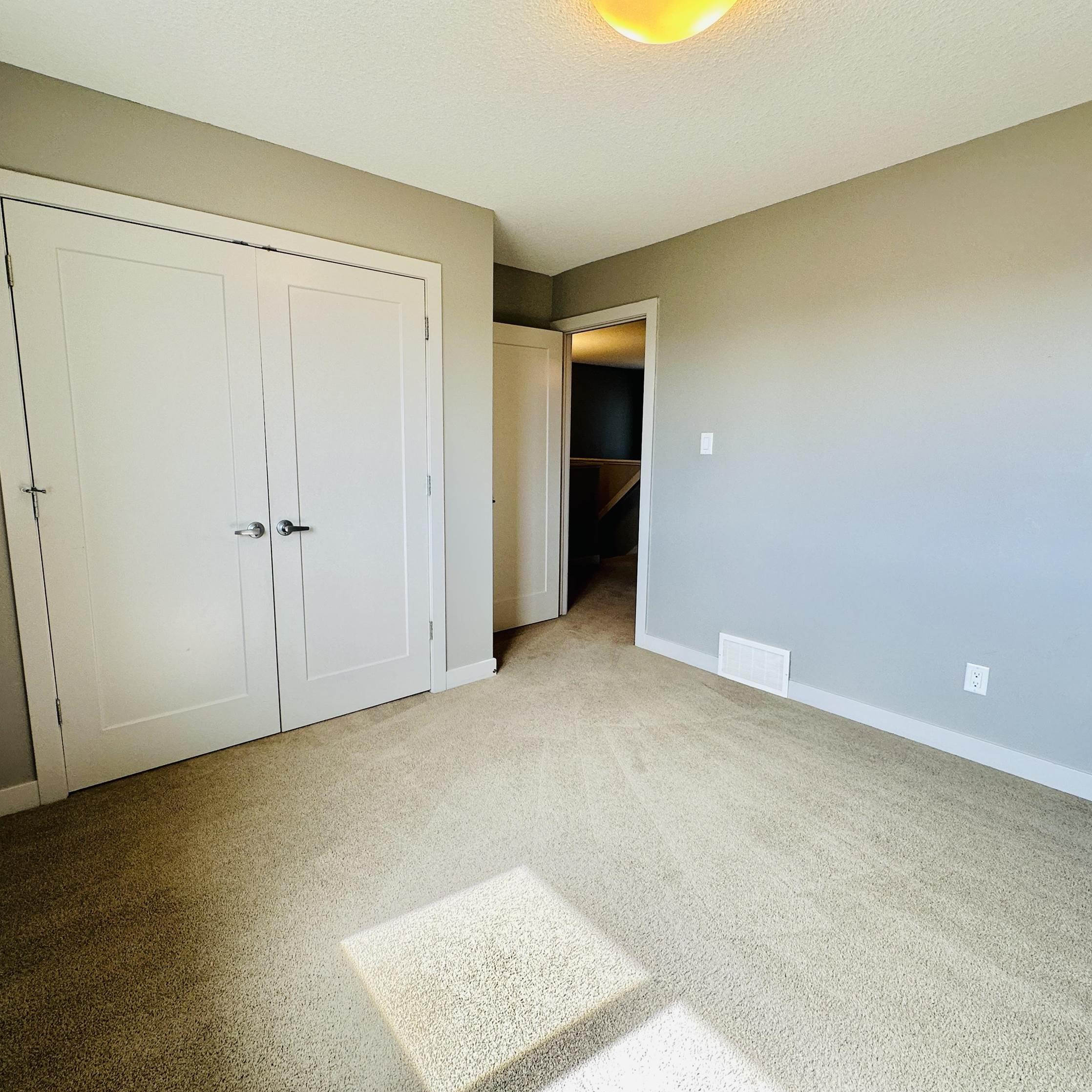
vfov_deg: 83.9
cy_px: 531
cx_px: 508
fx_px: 607
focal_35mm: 17
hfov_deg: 83.8
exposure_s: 1/120
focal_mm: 2.22
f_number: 2.2
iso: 100
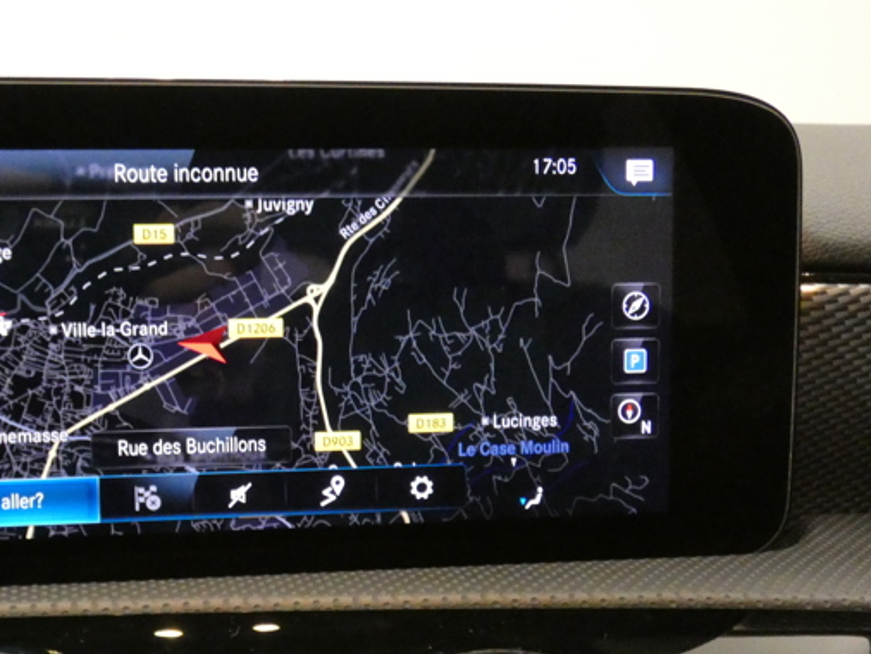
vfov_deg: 29.5
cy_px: 437
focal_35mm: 49
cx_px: 215
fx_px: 1234
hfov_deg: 37.9
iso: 1600
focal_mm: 5.5
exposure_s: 1/25
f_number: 3.3
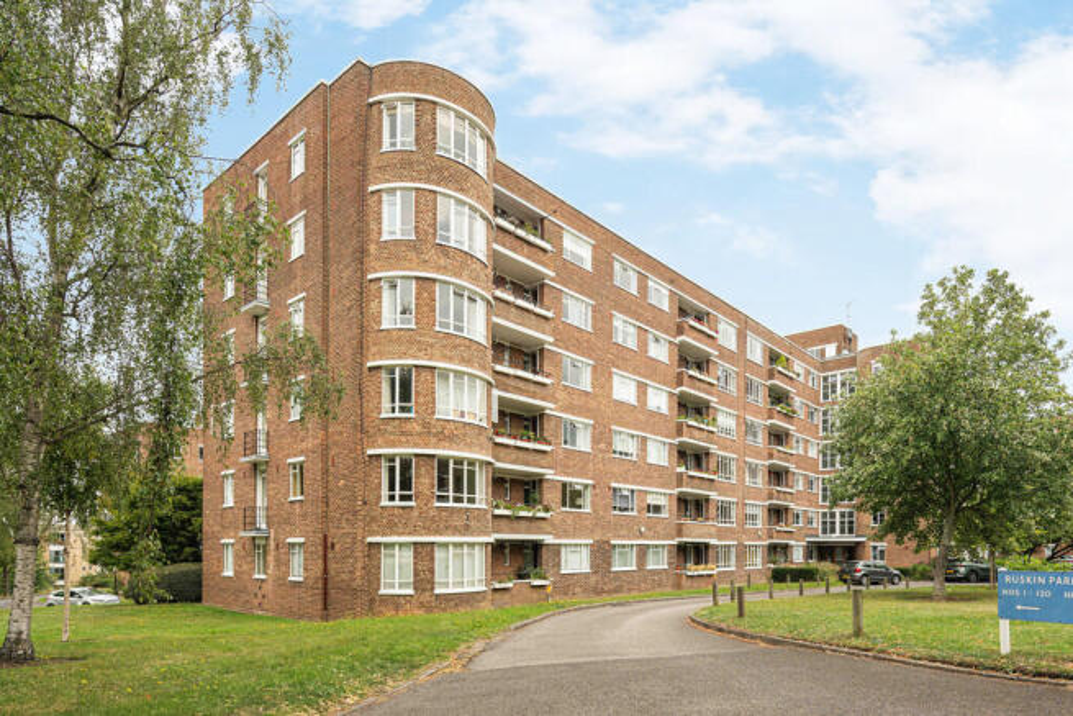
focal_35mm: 17
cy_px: 358
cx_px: 536
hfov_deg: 93.3
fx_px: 507
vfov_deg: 70.5
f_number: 8
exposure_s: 1/400
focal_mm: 17
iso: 400
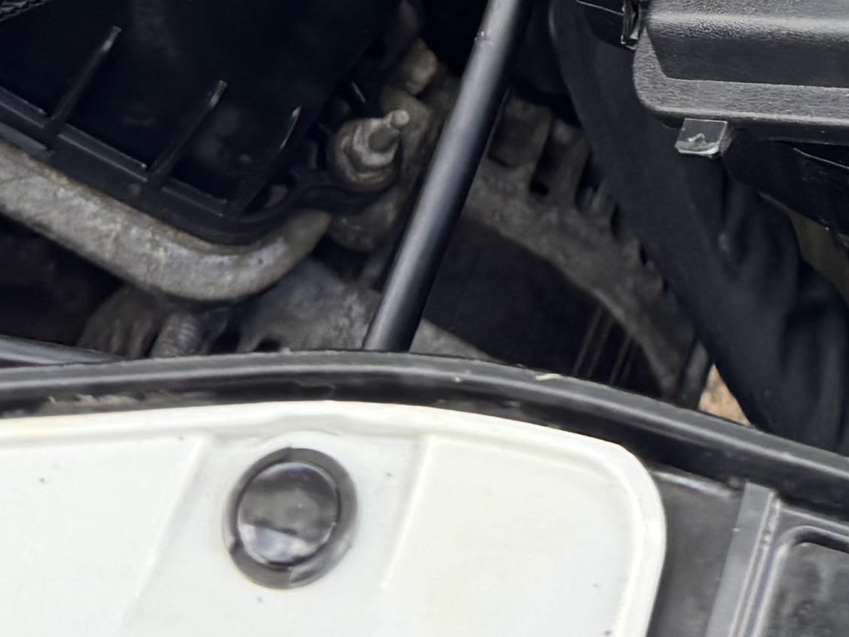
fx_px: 2968
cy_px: -731
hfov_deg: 16.0
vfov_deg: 10.9
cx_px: 846
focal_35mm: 121
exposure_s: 1/121
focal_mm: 6.76
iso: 125
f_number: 1.78
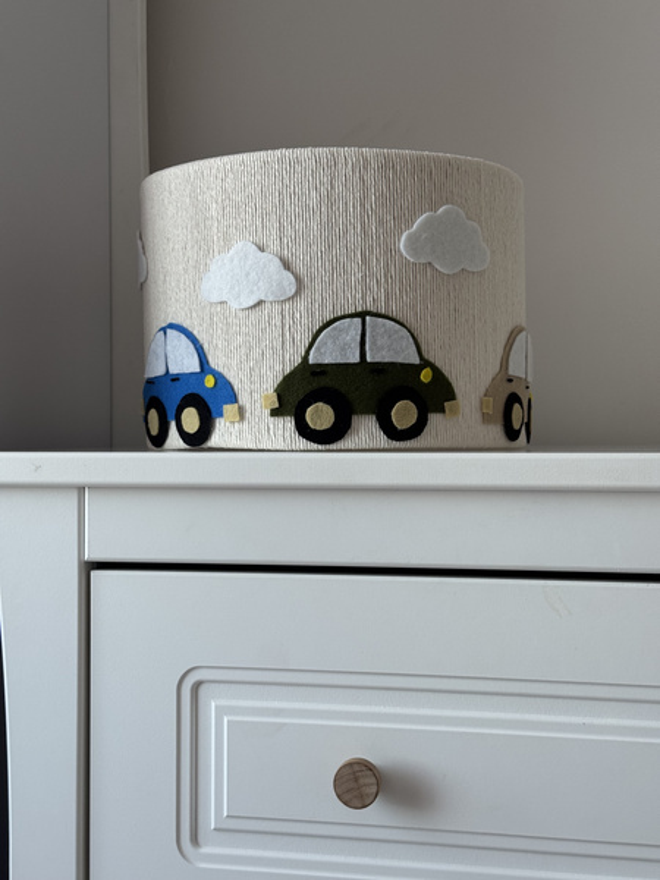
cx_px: 330
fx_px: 1220
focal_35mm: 48
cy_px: 440
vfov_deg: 39.7
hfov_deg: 30.3
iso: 100
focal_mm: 6.76
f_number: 1.78
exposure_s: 1/99
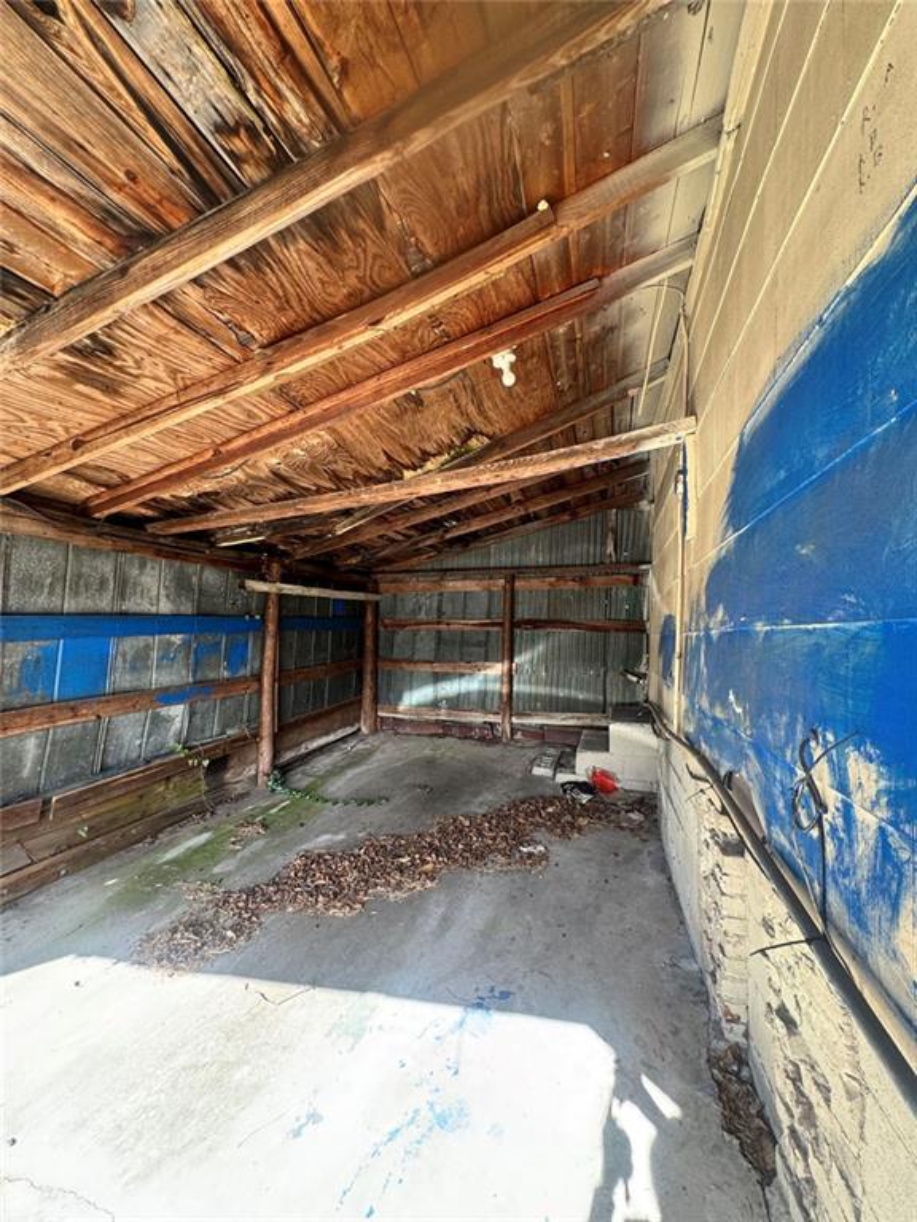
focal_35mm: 14
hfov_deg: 85.7
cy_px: 611
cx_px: 458
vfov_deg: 102.1
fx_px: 494
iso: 80
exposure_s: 1/99
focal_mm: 2.22
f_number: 2.2
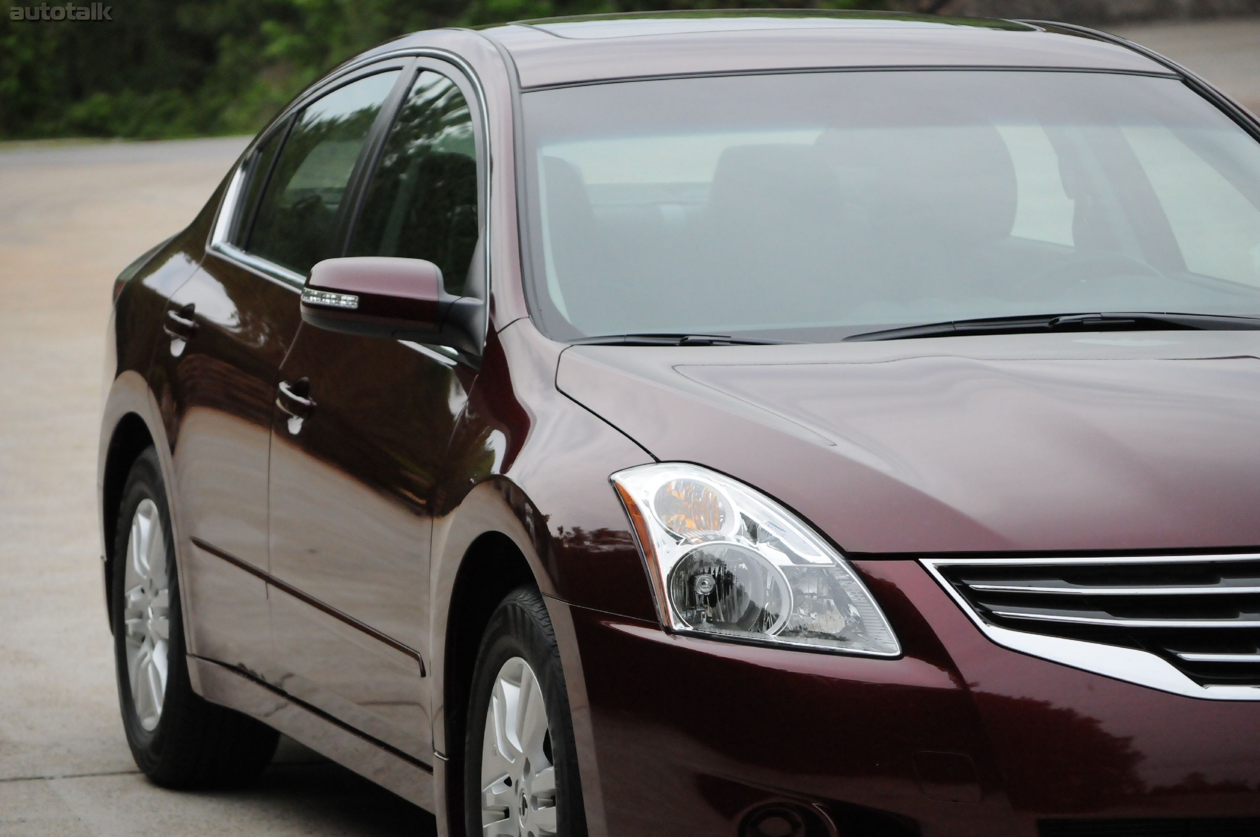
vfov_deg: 8.7
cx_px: 630
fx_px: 5506
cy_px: 418
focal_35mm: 158
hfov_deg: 13.1
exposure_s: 1/800
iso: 2000
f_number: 5.6
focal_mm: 105
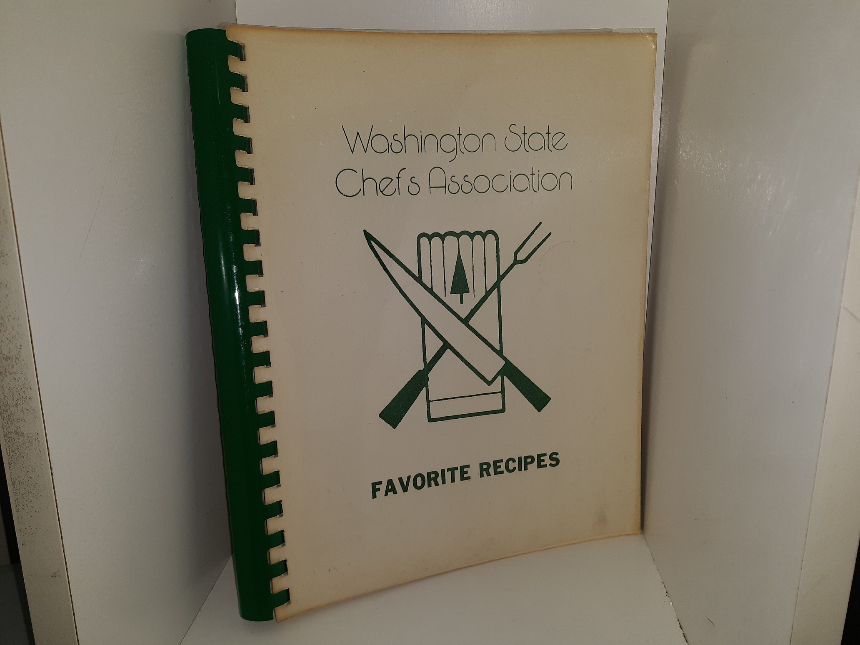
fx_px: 696
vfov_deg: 49.7
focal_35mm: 28
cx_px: 430
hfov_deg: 63.4
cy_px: 322
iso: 40
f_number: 1.7
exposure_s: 1/256
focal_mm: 3.7
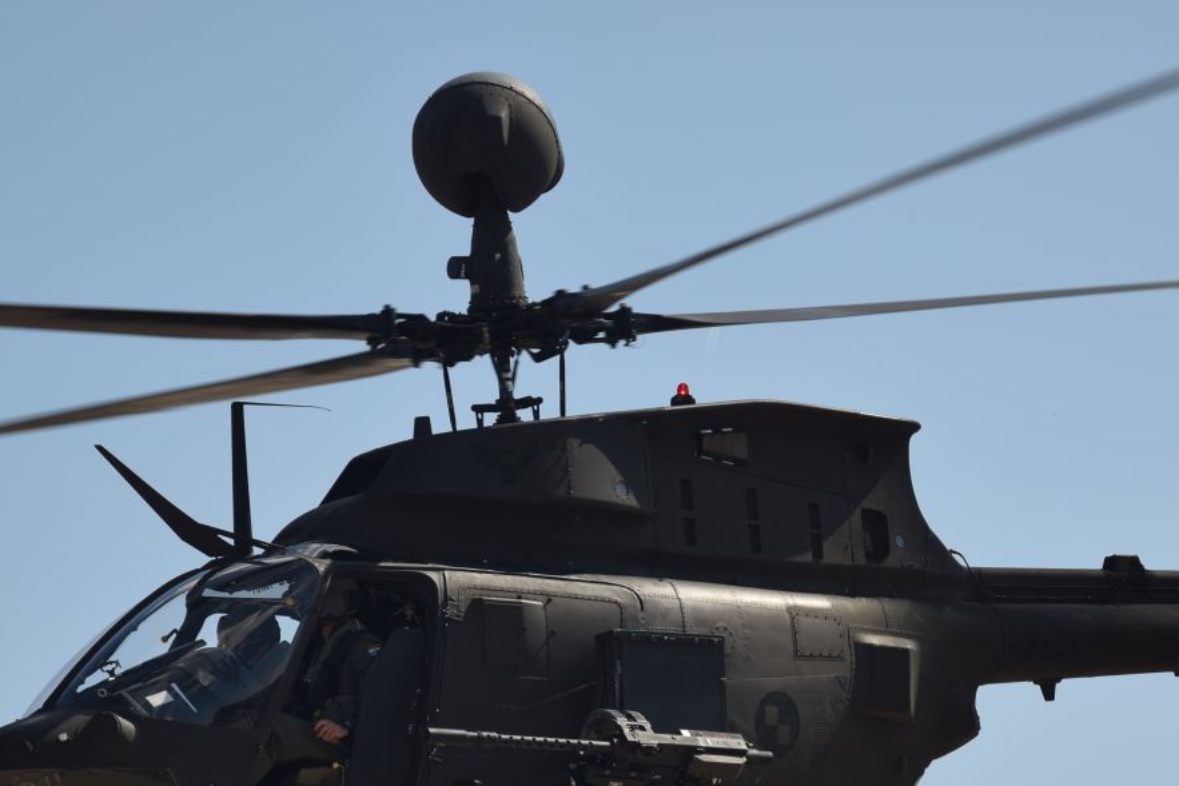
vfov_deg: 5.5
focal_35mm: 250
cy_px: 624
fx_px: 8188
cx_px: 661
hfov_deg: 8.2
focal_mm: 92
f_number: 6.3
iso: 100
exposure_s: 1/640
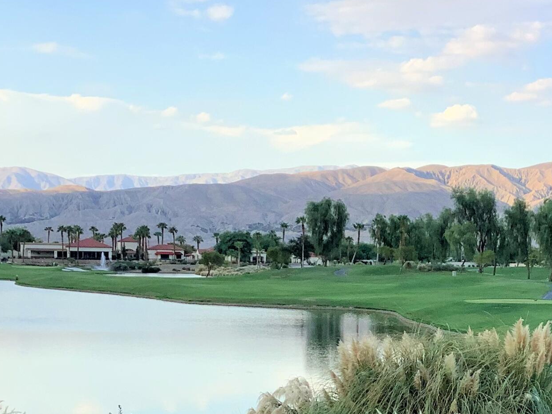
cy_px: 325
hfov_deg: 25.4
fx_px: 1196
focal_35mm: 75
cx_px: 464
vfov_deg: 19.5
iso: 25
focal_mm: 3.3
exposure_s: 1/536
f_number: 2.4
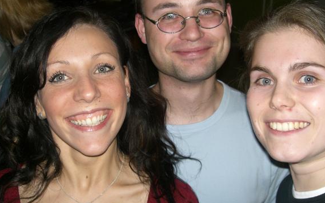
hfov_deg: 44.4
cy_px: 88
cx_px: 156
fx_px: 399
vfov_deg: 28.6
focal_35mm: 45
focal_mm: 6.3
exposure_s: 1/60
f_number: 3.1
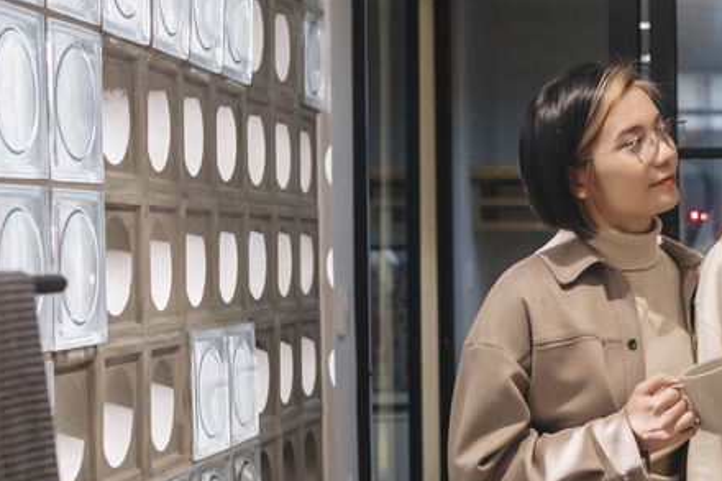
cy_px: 282
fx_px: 1764
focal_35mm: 88
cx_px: 645
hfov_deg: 22.6
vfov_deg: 15.5
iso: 800
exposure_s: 1/160
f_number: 2
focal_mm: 30
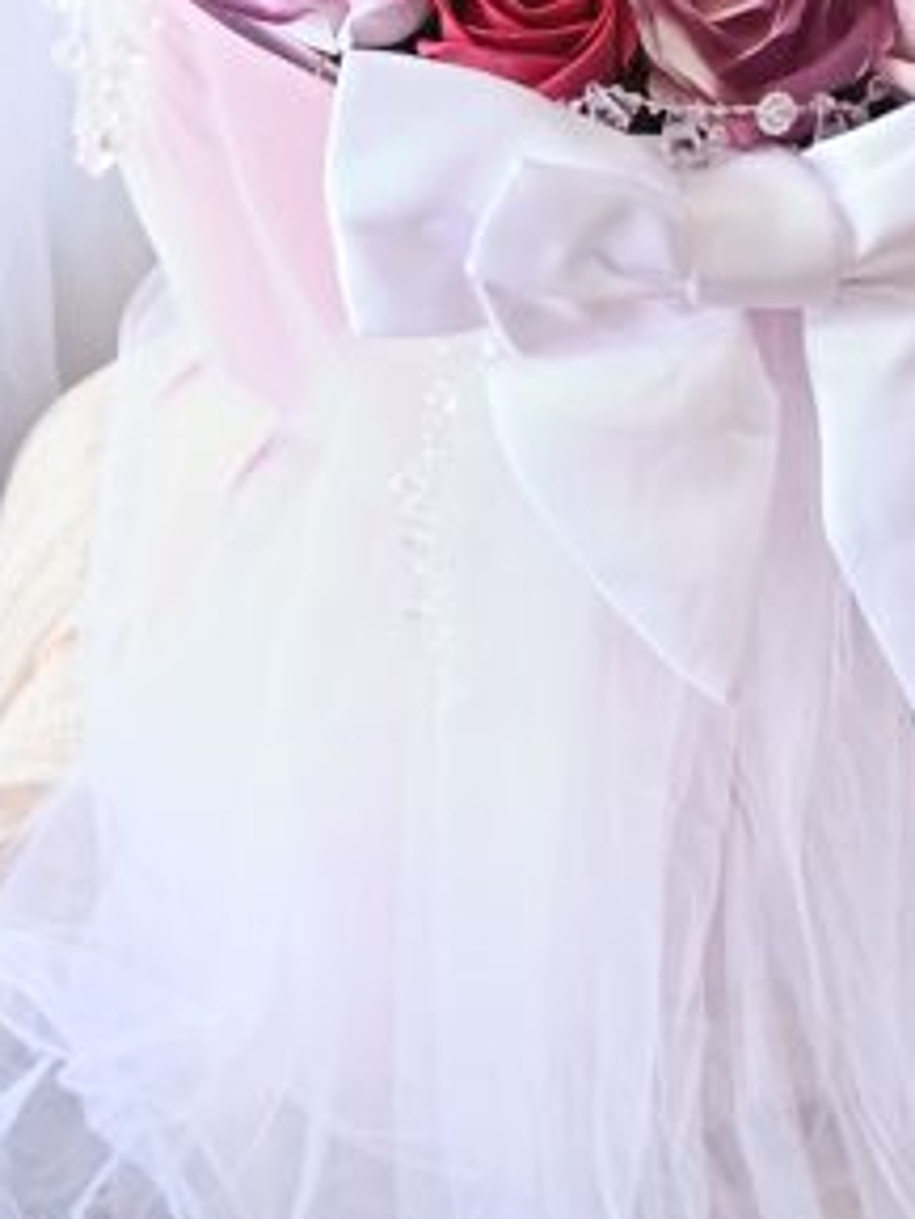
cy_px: 371
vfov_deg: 21.0
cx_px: 734
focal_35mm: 93
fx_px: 3275
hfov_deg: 15.8
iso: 638
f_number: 3.5
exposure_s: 1/50
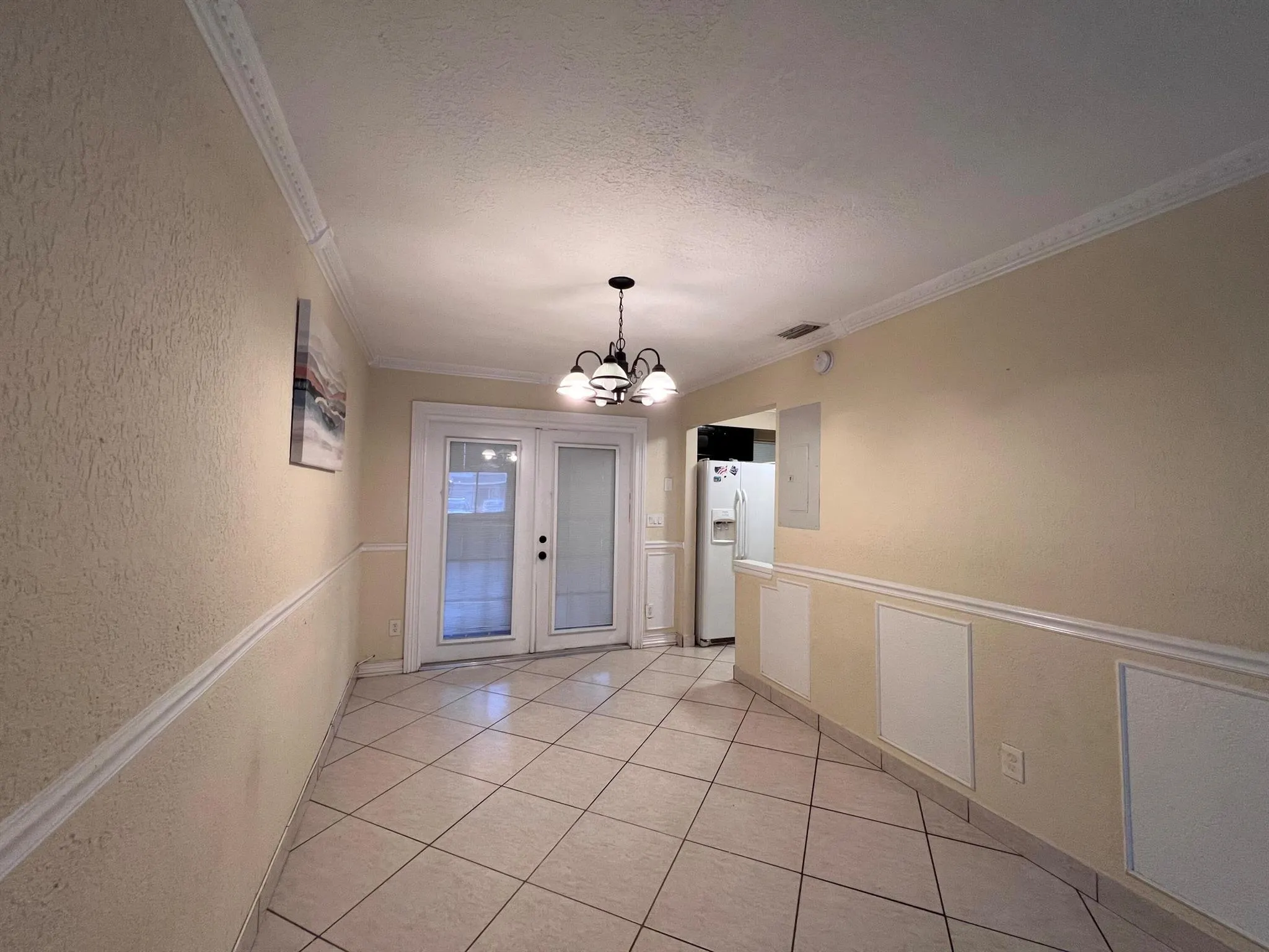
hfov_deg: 106.2
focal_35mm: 13
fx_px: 477
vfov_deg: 89.9
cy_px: 476
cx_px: 634
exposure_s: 1/60
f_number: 1.8
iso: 160
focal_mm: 1.57
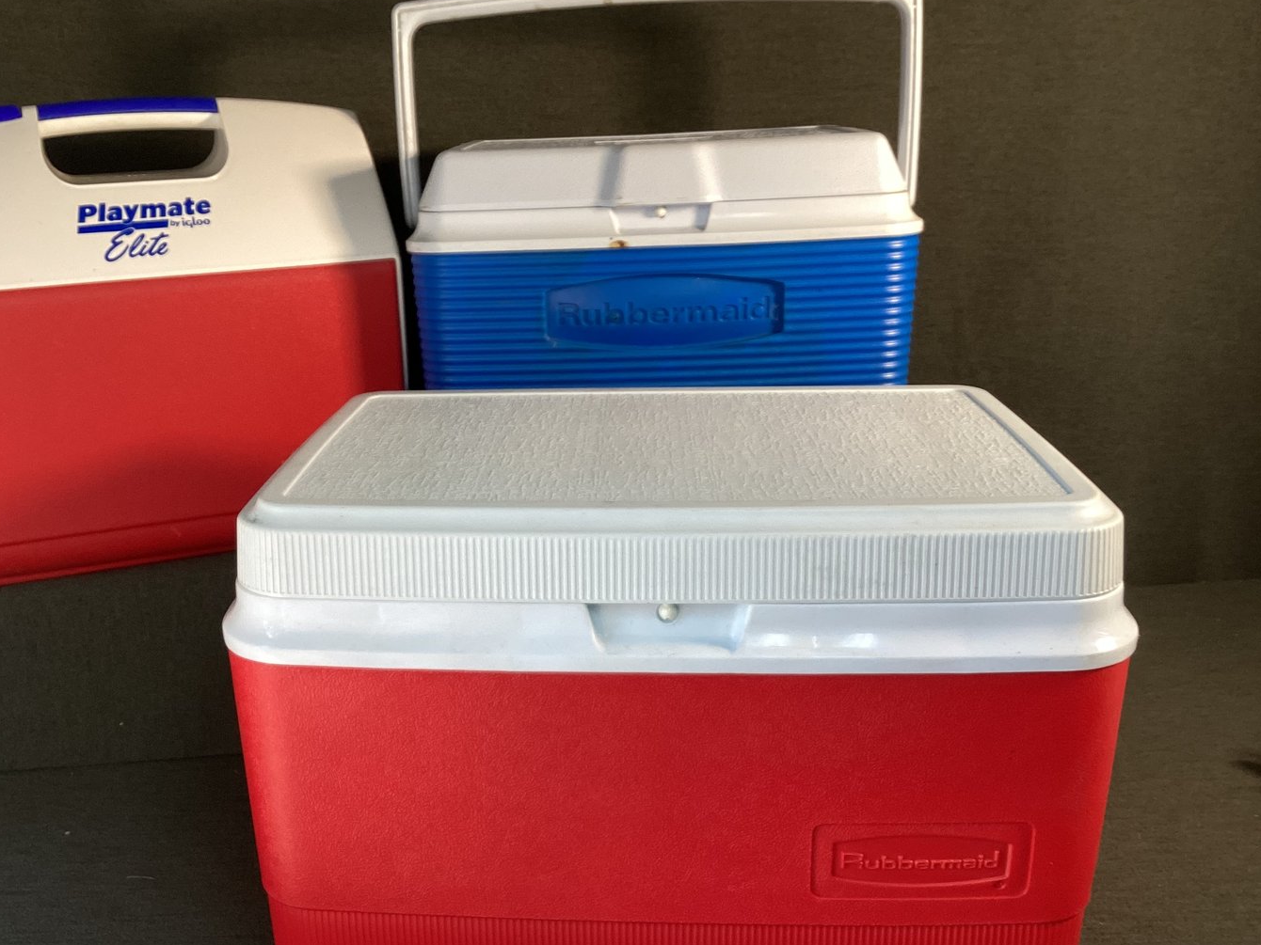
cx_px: 553
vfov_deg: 40.7
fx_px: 1275
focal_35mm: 35
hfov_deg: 52.5
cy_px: 506
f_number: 2.4
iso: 80
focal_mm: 3.3
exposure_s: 1/60
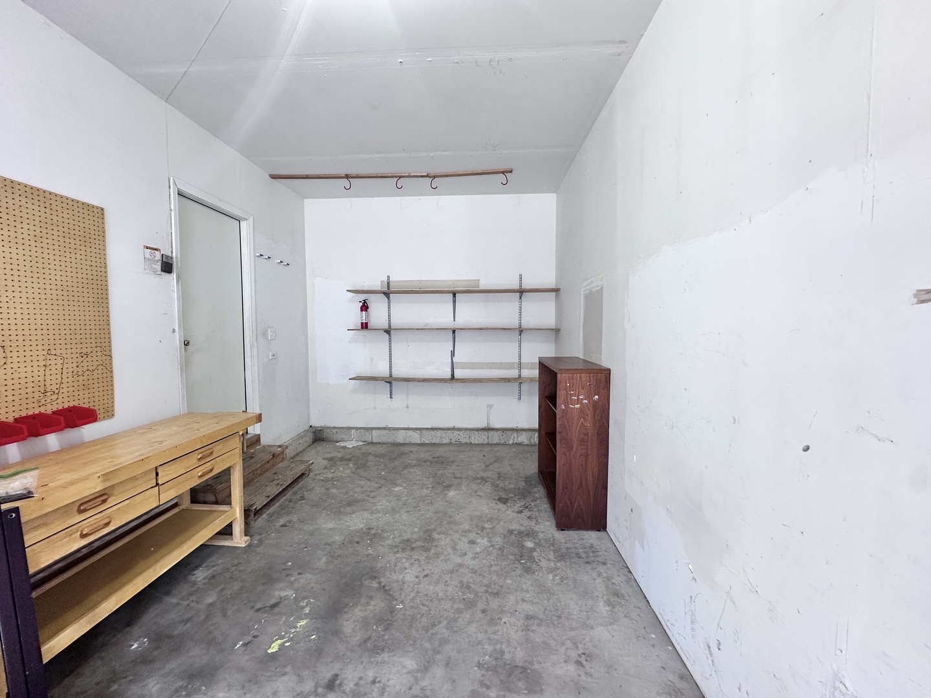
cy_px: 349
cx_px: 466
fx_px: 377
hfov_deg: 102.1
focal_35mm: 14
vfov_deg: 85.7
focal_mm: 2.22
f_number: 2.2
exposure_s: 1/120
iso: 200
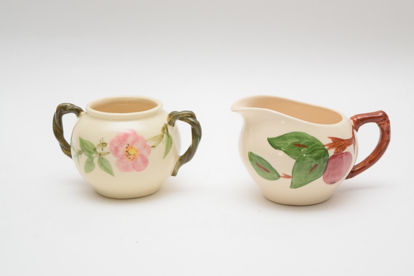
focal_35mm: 82
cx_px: 207
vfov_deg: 16.6
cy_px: 138
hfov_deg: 24.6
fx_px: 949
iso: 1000
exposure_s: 1/60
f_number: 5.6
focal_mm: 55
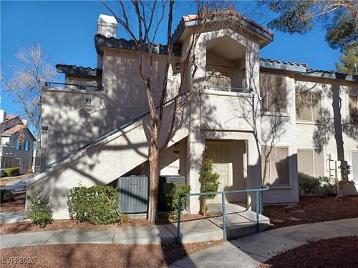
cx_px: 179
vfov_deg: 54.9
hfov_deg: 69.4
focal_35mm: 25
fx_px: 259
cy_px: 134
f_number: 1.8
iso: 32
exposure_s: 1/535
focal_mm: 4.6
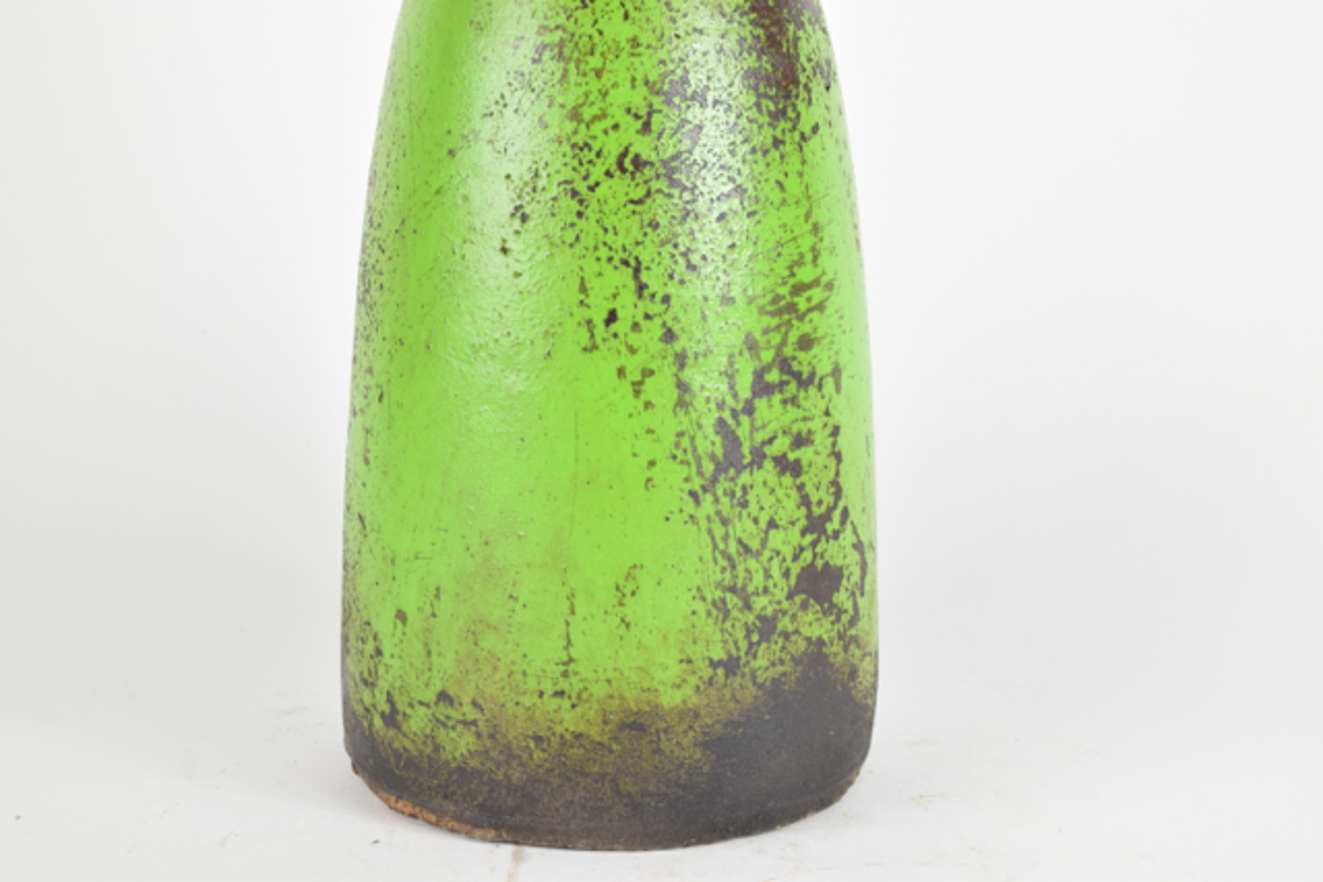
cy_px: 441
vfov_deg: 16.6
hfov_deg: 24.6
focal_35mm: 82
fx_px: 3032
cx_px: 662
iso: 800
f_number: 8
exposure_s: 1/125
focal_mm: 55
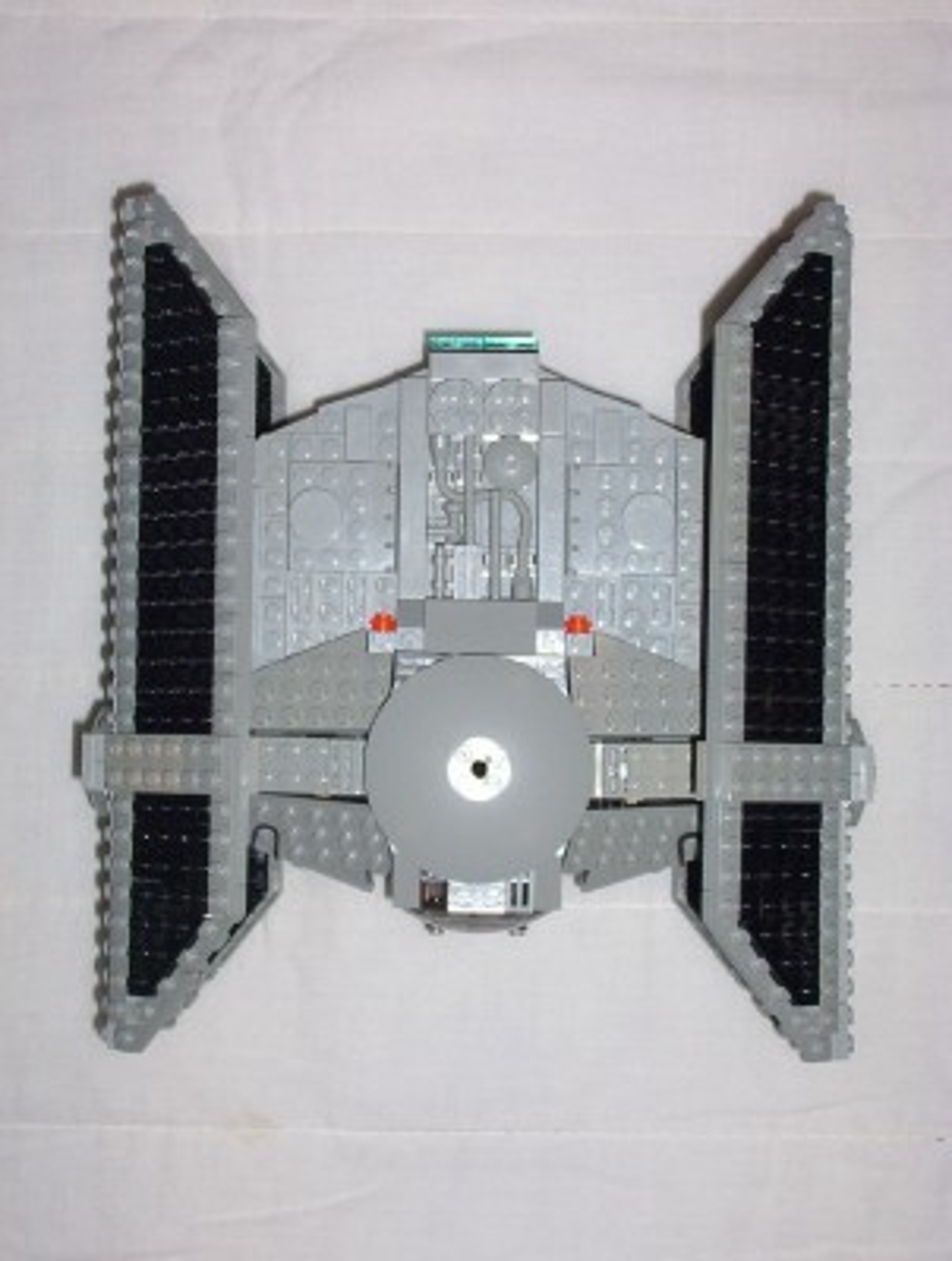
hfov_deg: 18.3
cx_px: 476
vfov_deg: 24.1
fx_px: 2958
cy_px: 630
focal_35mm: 81
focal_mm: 10.76
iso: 140
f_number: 3.62
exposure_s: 1/93.2
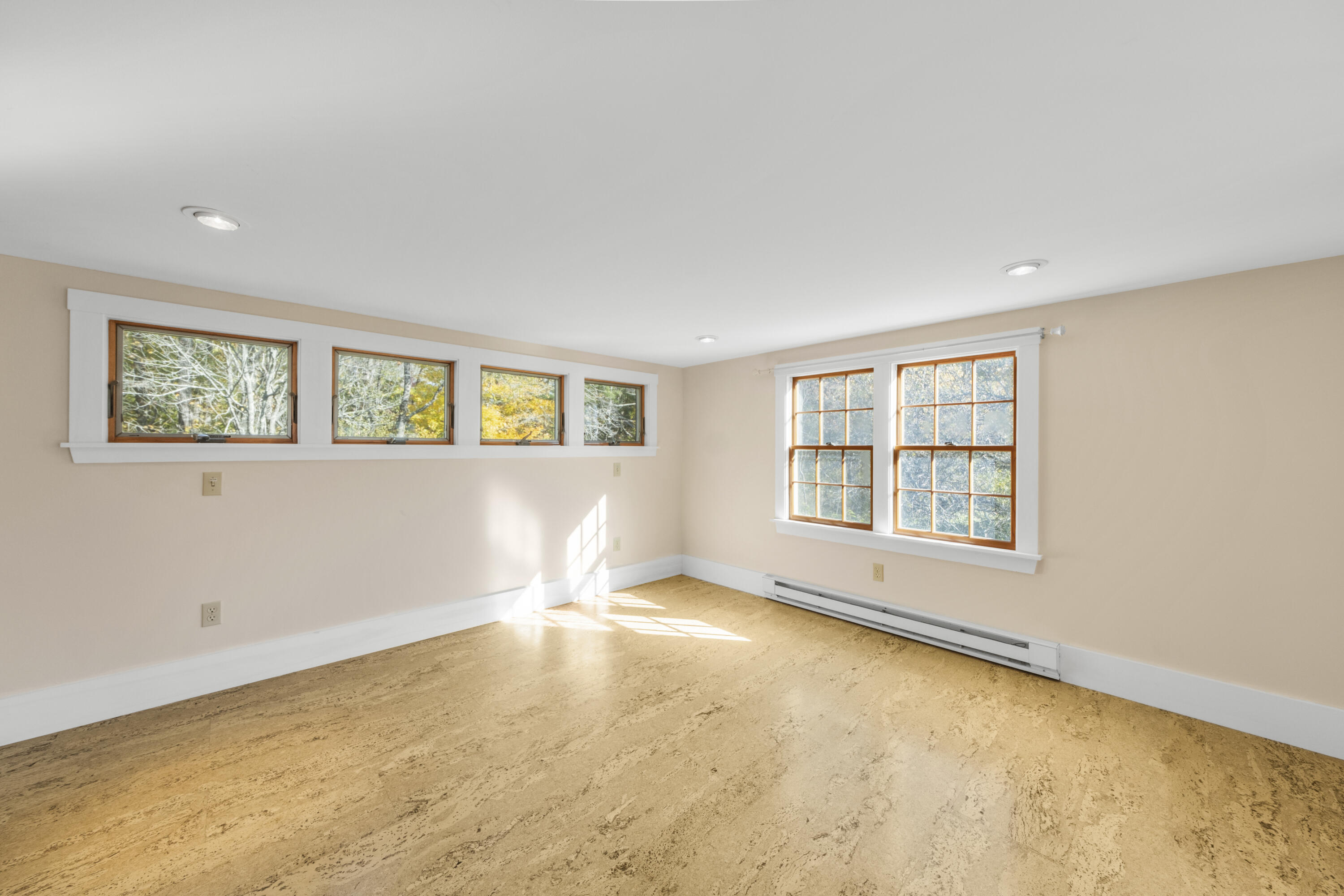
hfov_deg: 112.6
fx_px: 448
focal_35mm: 12
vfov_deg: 90.0
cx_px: 672
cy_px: 448
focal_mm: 8.3
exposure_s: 1/60
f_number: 8
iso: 320
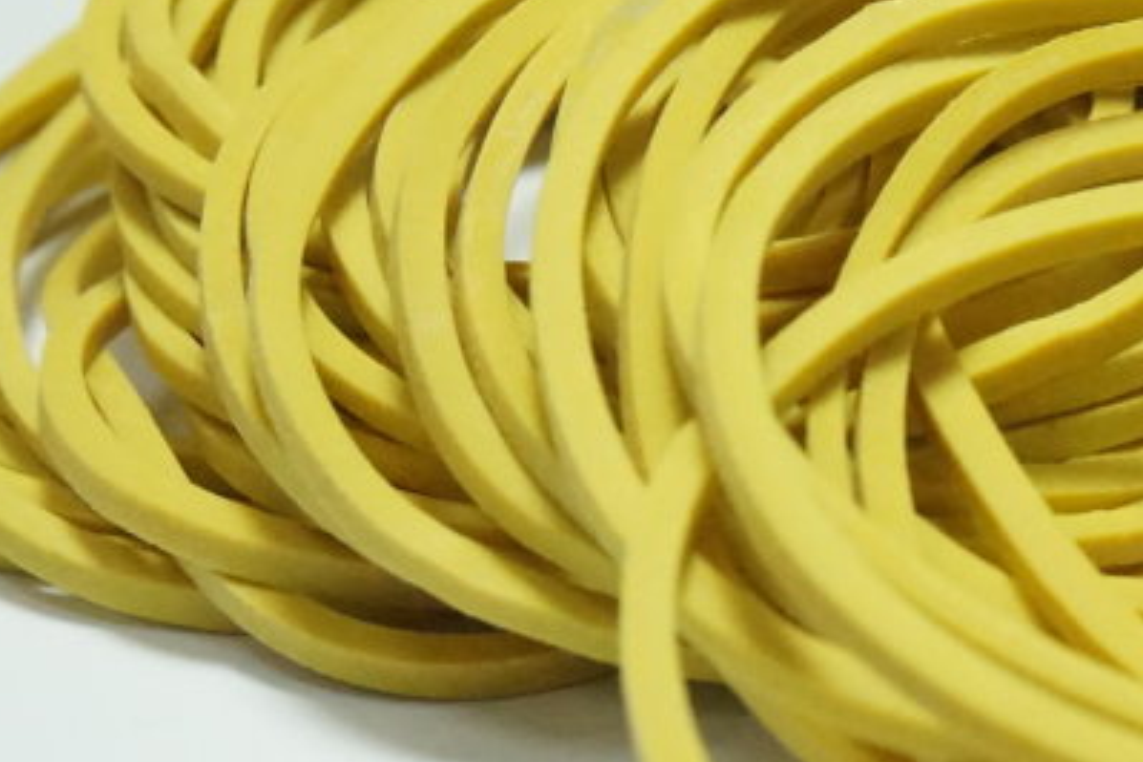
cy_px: 543
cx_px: 968
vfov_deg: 11.9
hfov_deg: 17.6
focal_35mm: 115
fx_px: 3651
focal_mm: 34
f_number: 14
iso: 8000
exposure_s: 1/320
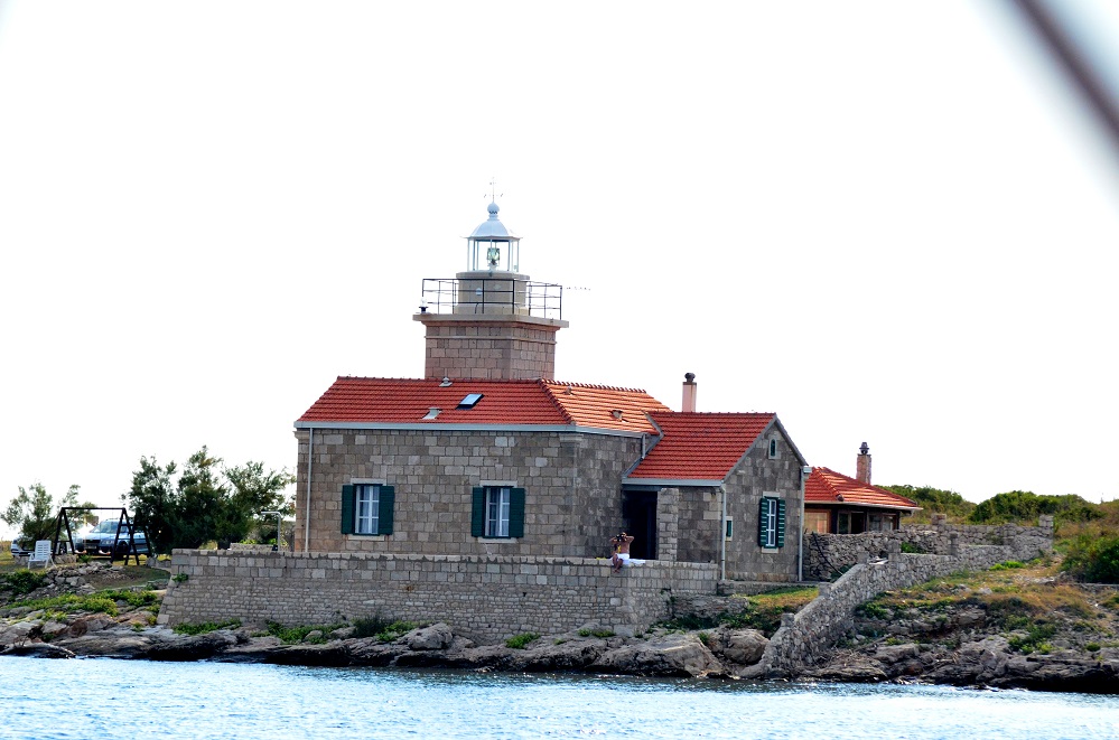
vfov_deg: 7.8
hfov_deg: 11.8
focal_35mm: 174
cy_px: 370
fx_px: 5396
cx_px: 560
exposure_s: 1/8000
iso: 1600
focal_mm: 116
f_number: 4.8
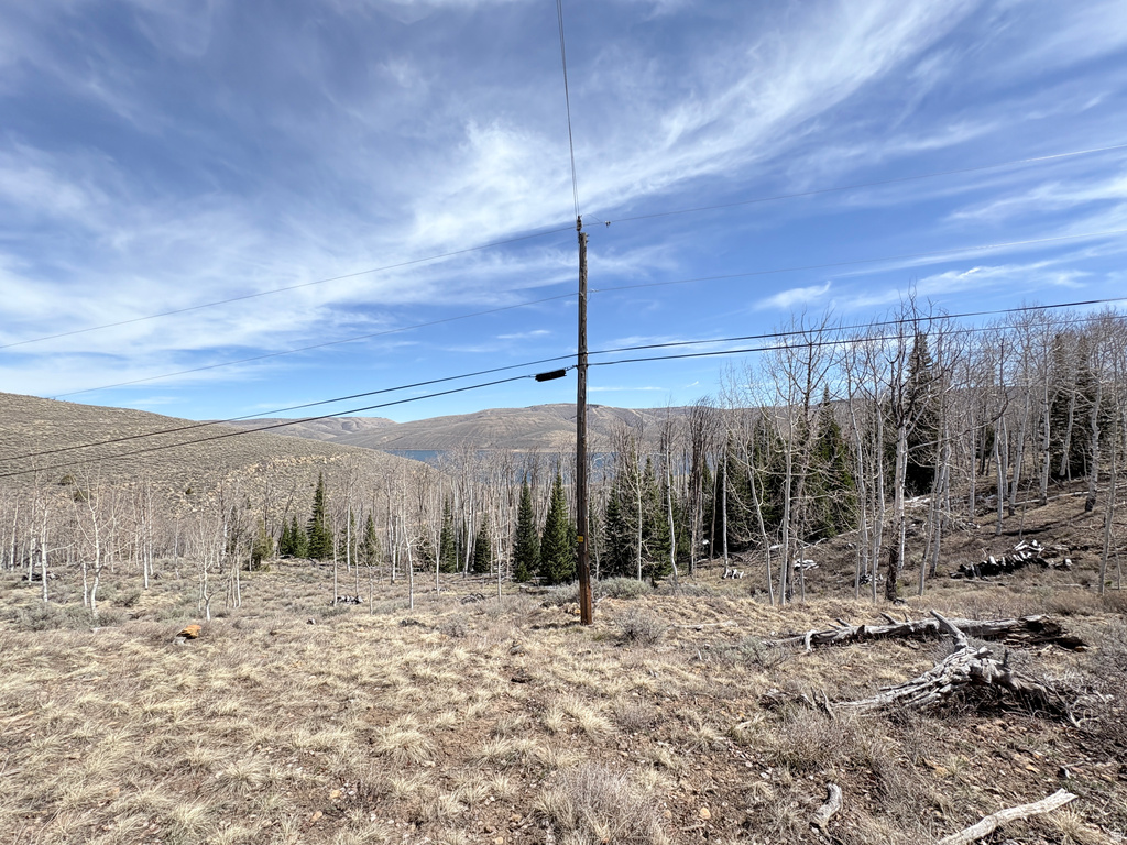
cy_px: 422
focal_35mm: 14
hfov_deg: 102.1
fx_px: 456
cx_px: 564
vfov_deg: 85.7
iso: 40
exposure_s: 1/1637
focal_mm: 2.22
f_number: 2.2
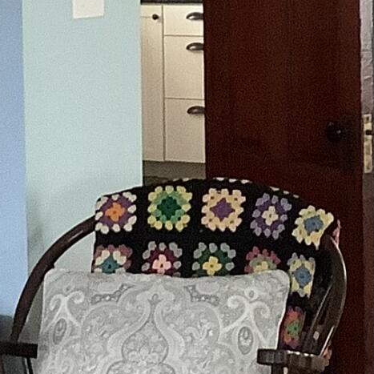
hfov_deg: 9.9
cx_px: 119
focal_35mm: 176
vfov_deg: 9.9
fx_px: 2151
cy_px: 81
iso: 640
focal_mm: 3.3
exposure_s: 1/30
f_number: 2.4
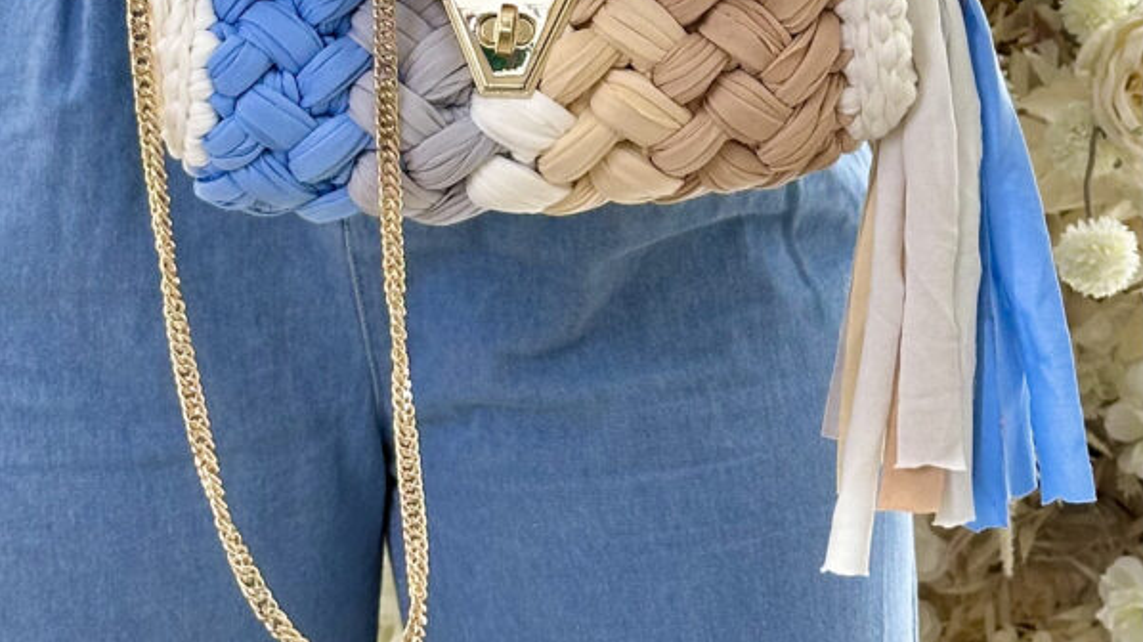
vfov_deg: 16.8
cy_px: -29
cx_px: 572
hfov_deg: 30.2
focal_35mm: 70
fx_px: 2121
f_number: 1.78
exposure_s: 1/263
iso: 64
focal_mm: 6.86
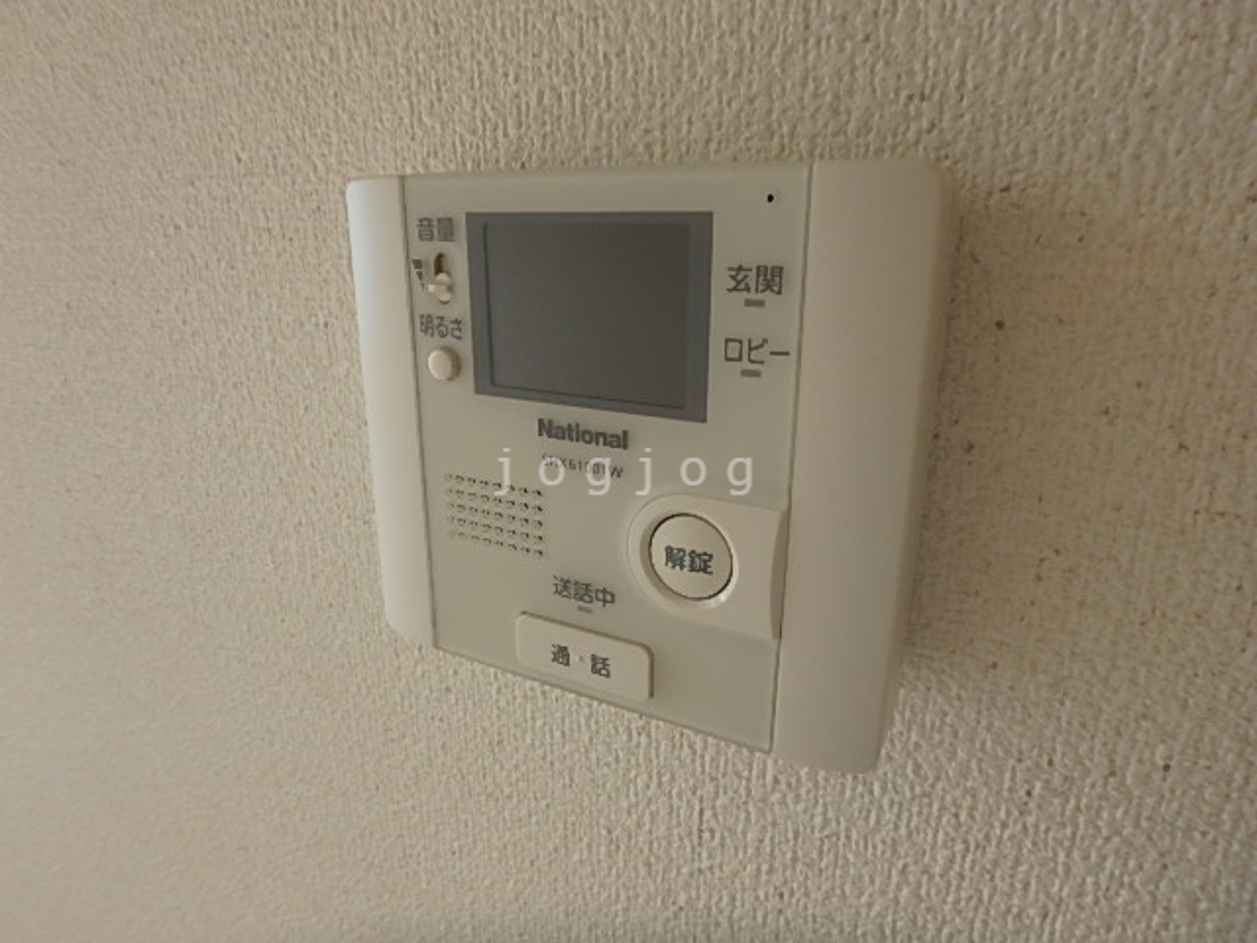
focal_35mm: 21
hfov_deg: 79.0
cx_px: 628
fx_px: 763
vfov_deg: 63.4
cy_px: 472
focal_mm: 3.7
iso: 200
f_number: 3.5
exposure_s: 1/40
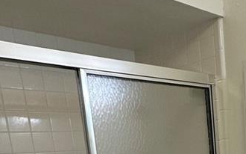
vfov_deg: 20.6
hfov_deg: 35.1
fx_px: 362
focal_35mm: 54
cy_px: 228
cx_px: 227
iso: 125
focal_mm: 2.22
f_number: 2.2
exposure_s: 1/120
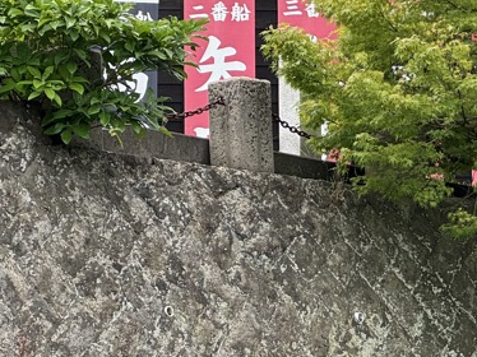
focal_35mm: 211
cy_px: 43
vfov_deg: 7.0
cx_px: 503
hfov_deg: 9.3
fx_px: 2906
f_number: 2.8
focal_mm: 9
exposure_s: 1/208
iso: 25
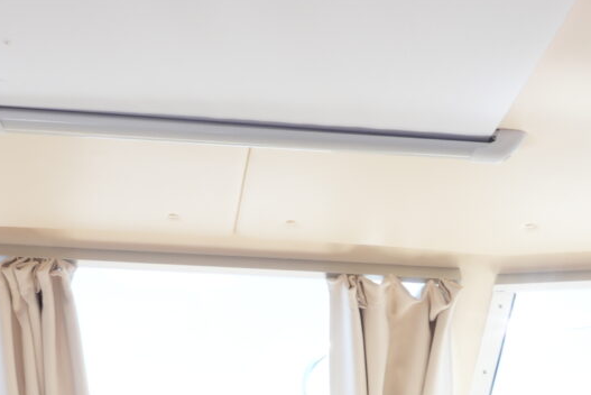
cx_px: 412
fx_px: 1495
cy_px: 734
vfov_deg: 13.4
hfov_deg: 22.2
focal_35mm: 91
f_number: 16
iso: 100
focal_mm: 16
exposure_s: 1/5
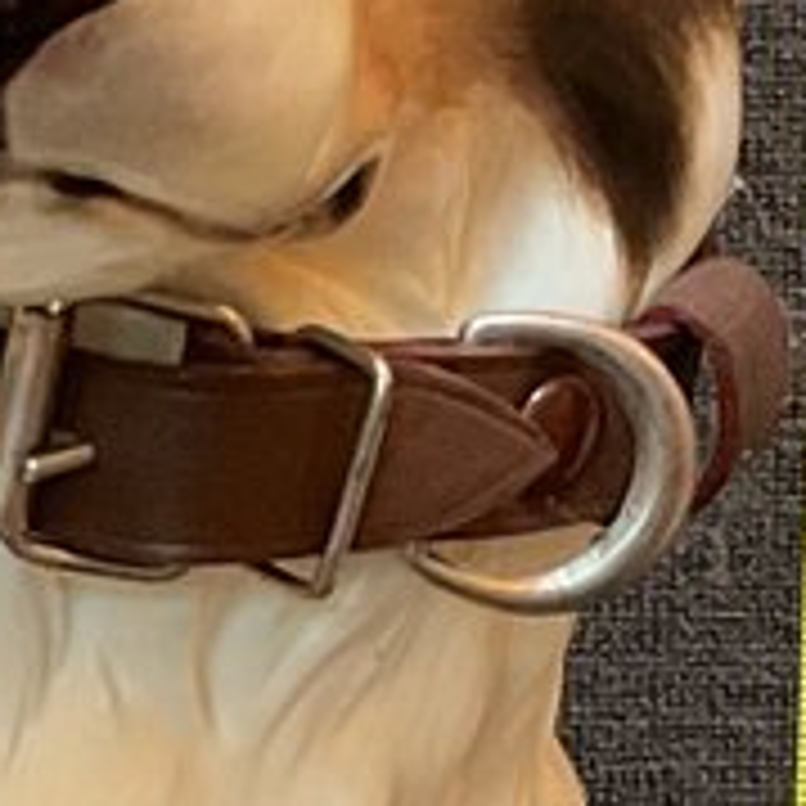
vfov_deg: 8.0
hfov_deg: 8.1
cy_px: 988
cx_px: 389
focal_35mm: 217
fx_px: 5716
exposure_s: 1/40
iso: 250
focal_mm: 3
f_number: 1.8
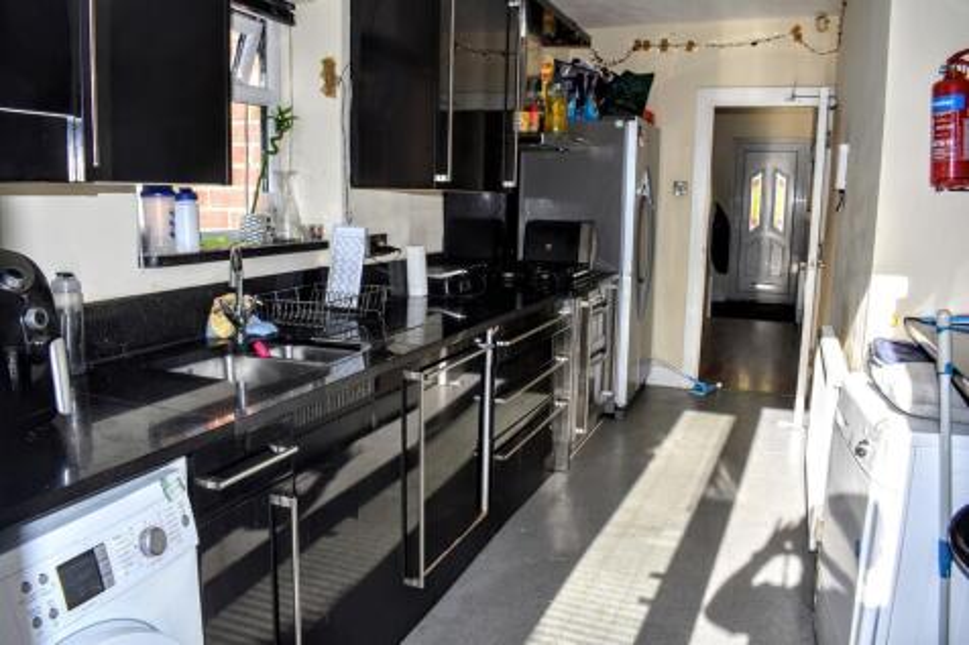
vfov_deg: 47.9
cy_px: 322
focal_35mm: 27
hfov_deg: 67.4
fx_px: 726
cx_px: 484
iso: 100
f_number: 5.6
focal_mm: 18
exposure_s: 1/125
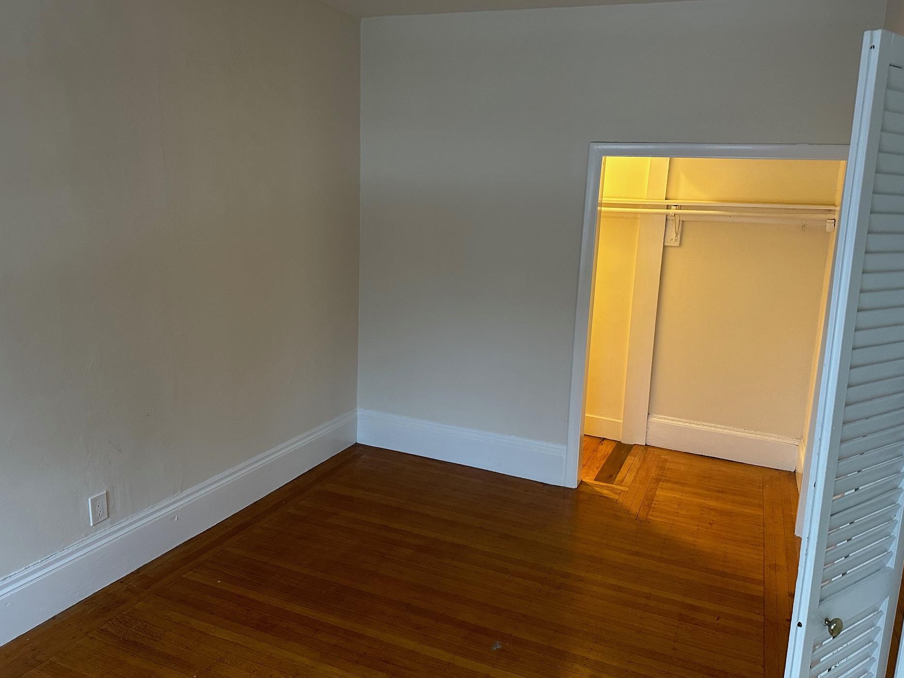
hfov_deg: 67.3
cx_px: 473
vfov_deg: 53.0
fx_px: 679
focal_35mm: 26
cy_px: 316
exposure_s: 1/60
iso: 320
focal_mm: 6.86
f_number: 1.78
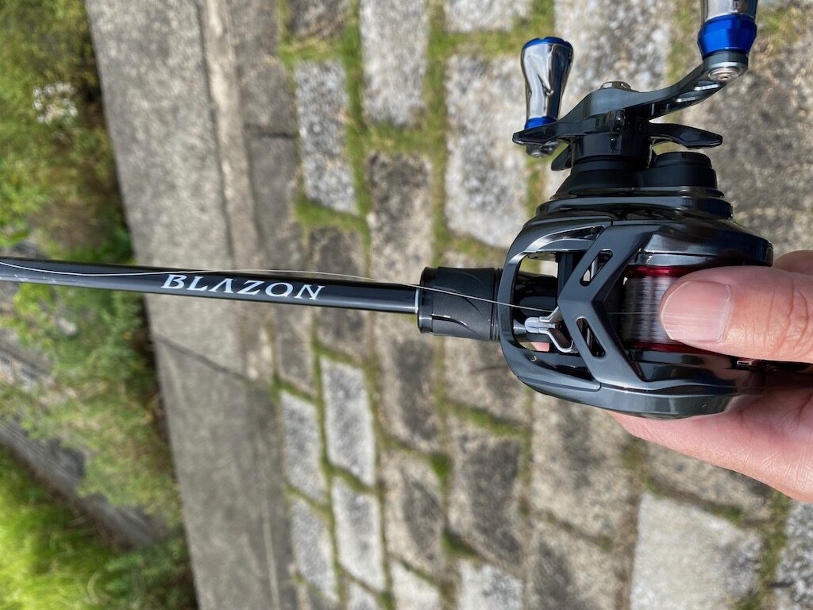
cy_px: 305
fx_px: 611
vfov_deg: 53.1
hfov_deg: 67.3
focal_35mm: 26
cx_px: 406
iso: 32
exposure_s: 1/1866
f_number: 1.8
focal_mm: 4.25
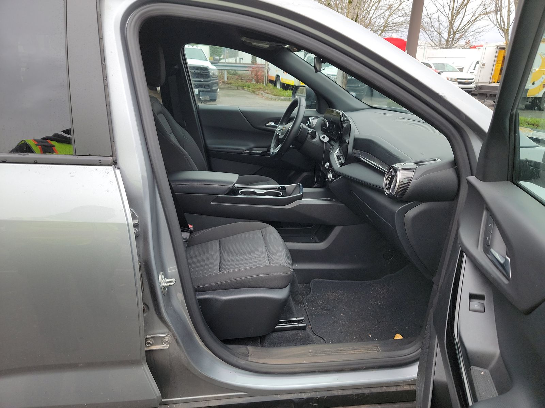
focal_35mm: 24
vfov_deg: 56.8
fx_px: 378
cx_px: 272
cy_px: 204
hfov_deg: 71.6
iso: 51
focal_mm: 6.7
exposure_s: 1/59
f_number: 1.8
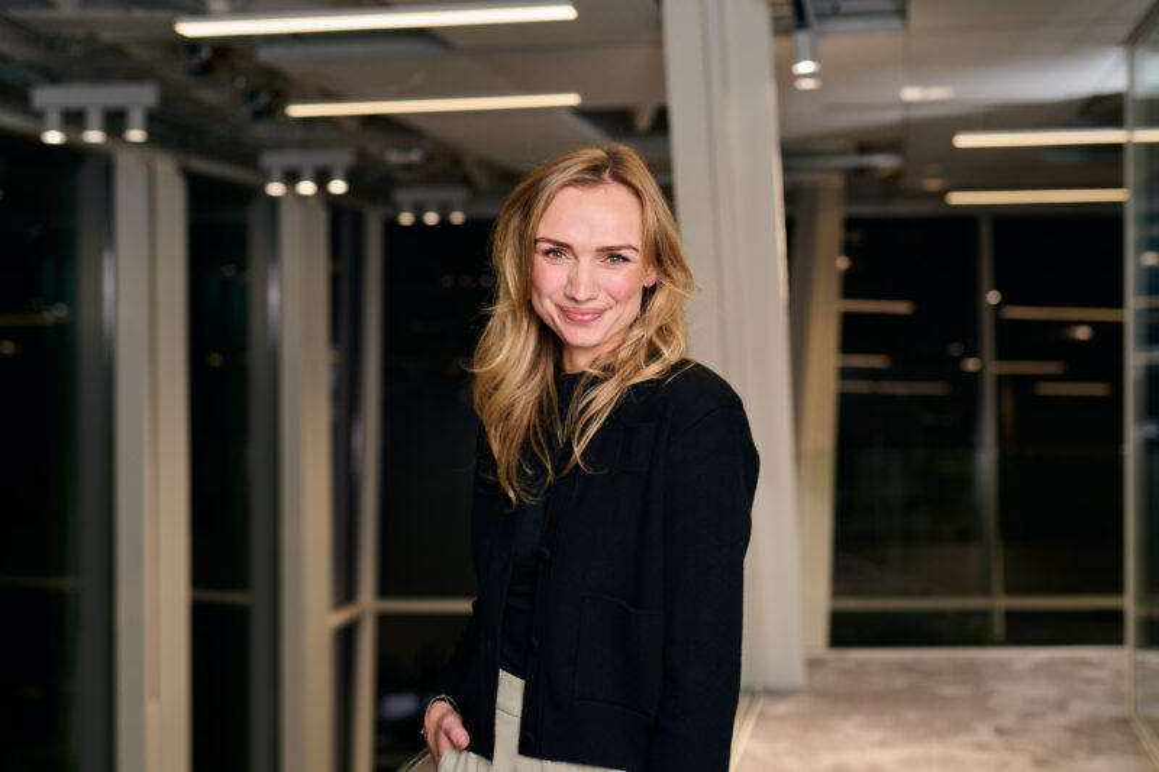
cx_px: 580
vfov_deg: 27.0
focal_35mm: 50
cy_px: 386
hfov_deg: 39.6
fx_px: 1609
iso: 320
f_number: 2.8
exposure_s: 1/125
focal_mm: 50
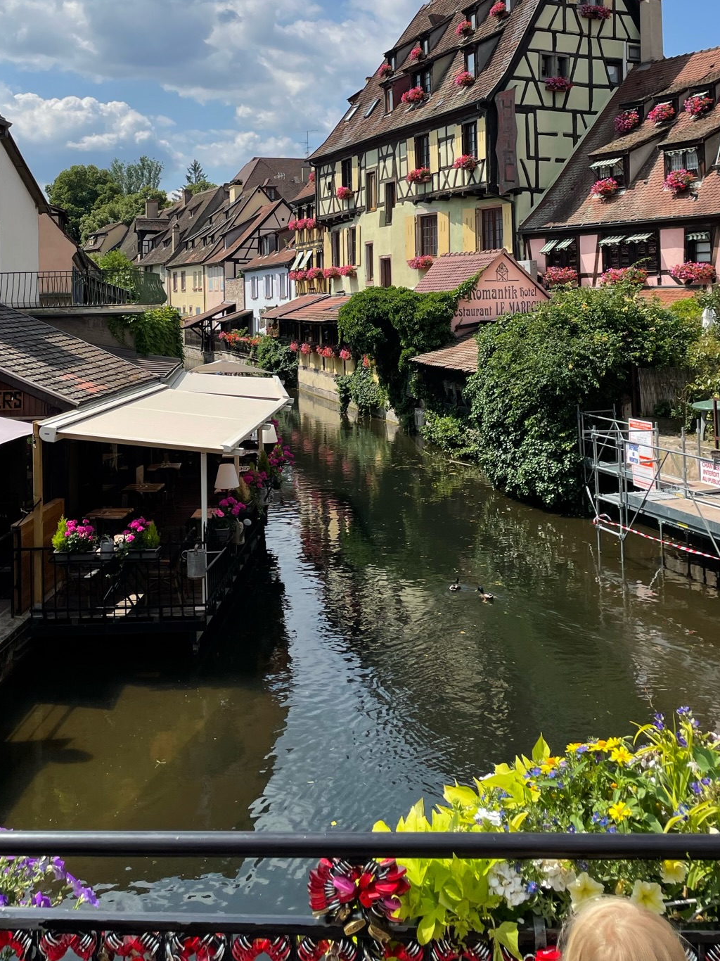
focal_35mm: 39
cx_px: 374
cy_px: 264
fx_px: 1082
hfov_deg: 36.8
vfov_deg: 46.5
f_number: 1.6
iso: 32
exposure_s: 1/5291
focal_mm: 4.2
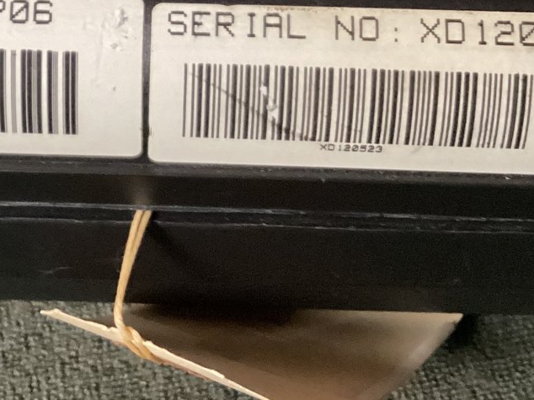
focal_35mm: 74
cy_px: -41
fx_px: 1141
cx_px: 130
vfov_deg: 19.1
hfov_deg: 26.0
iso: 320
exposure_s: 1/60
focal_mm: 3.3
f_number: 2.4
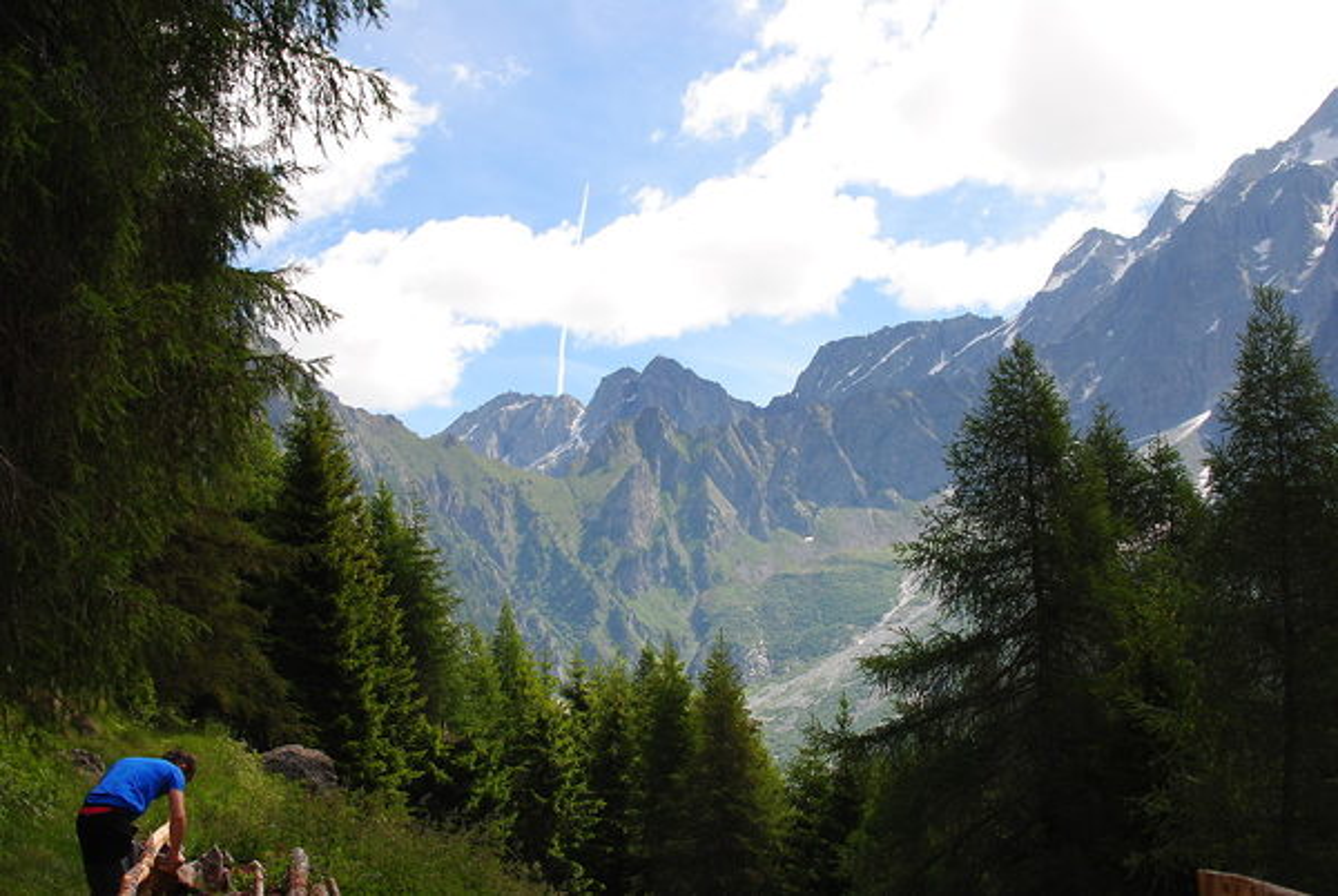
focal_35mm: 52
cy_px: 448
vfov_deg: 25.8
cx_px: 669
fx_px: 1954
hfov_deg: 37.8
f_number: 10
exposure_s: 1/200
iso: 200
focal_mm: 35
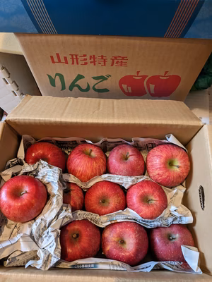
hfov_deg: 51.4
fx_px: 220
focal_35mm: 27
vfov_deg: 65.3
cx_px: 106
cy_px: 141
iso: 426
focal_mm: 4.38
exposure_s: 1/25
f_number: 1.73
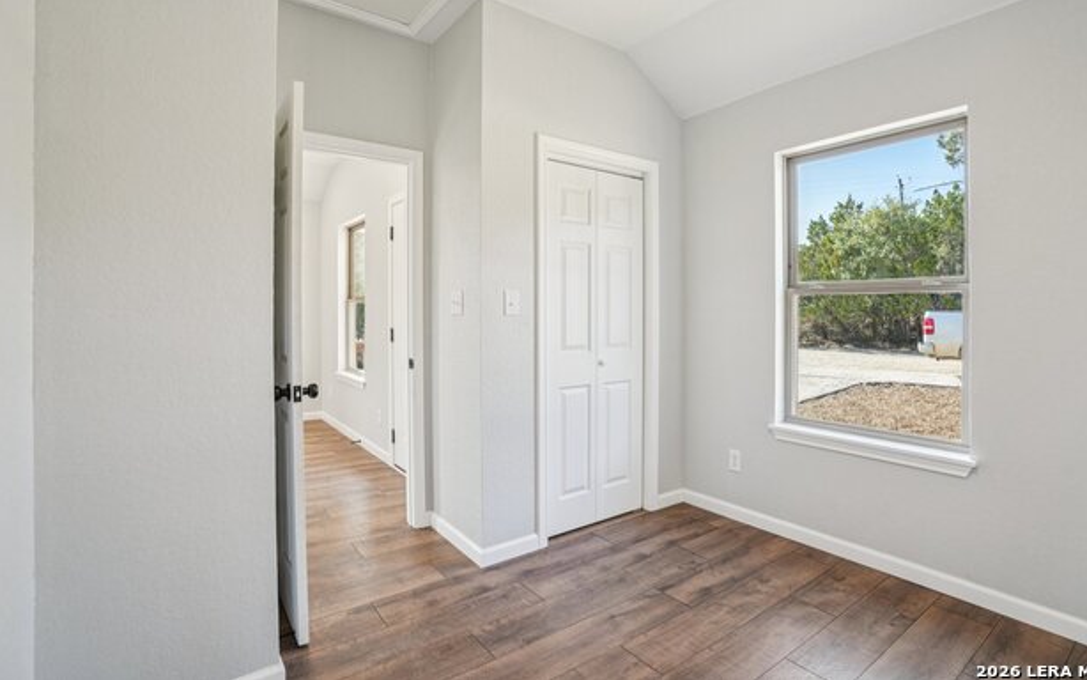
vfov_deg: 67.8
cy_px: 304
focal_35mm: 17
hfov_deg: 94.3
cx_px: 551
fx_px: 504
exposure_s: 1/30
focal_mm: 16
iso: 400
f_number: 8
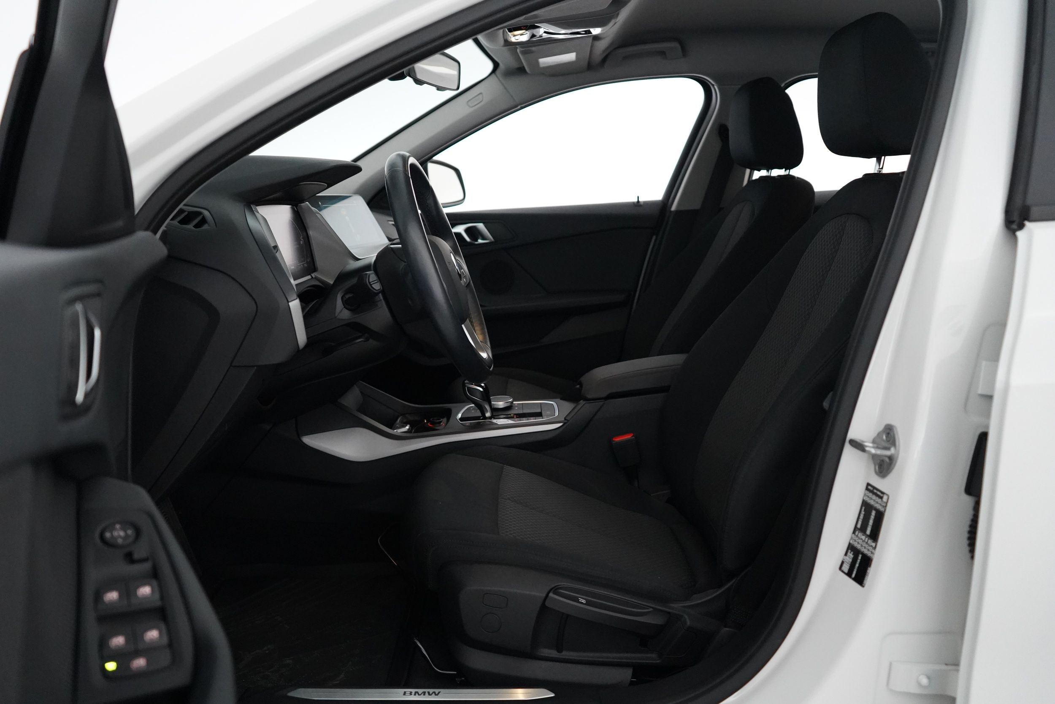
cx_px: 528
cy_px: 352
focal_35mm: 28
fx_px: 821
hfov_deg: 65.5
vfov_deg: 46.4
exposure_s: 1/160
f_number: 3.5
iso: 8000
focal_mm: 28
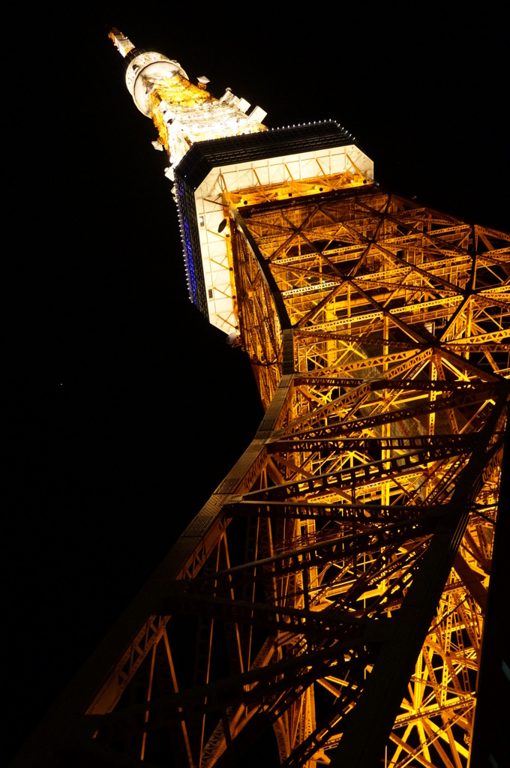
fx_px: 831
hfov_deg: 34.1
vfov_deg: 49.6
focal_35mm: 39
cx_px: 255
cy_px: 384
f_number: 4.5
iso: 3200
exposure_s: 1/60
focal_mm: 26
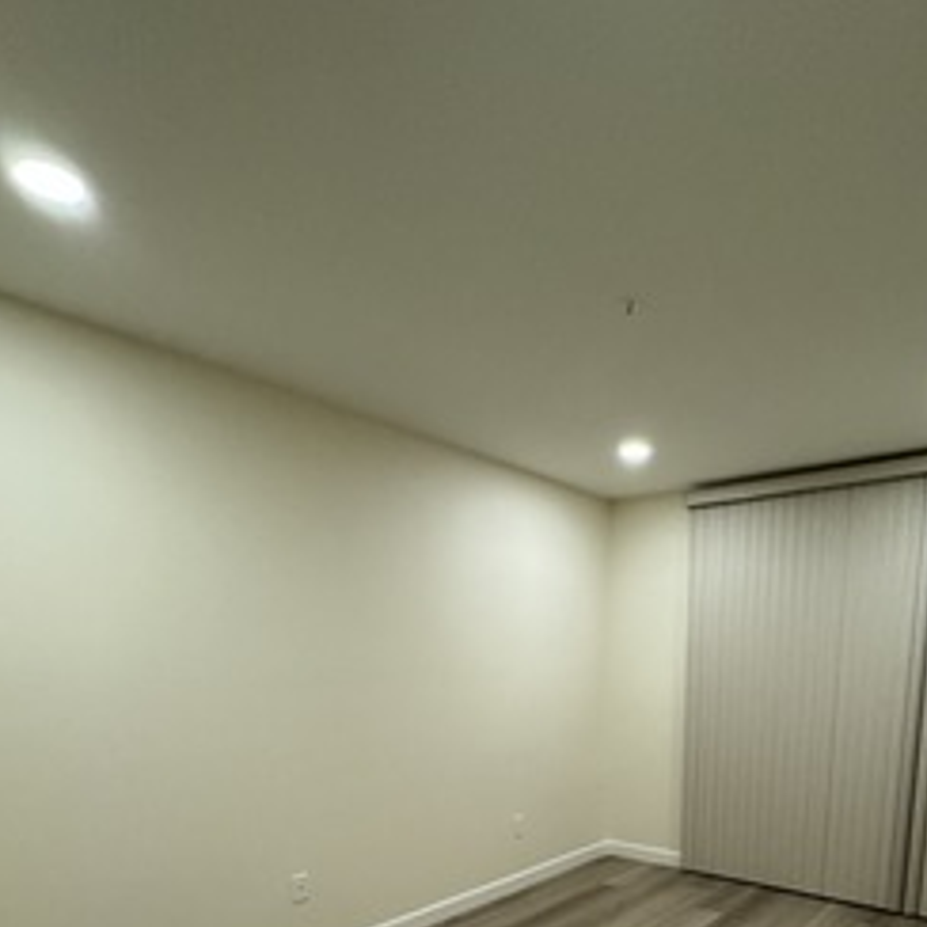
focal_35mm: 23
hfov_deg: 66.3
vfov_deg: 59.8
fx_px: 697
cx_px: 574
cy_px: 788
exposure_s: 1/60
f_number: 2.2
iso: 800
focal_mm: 2.22
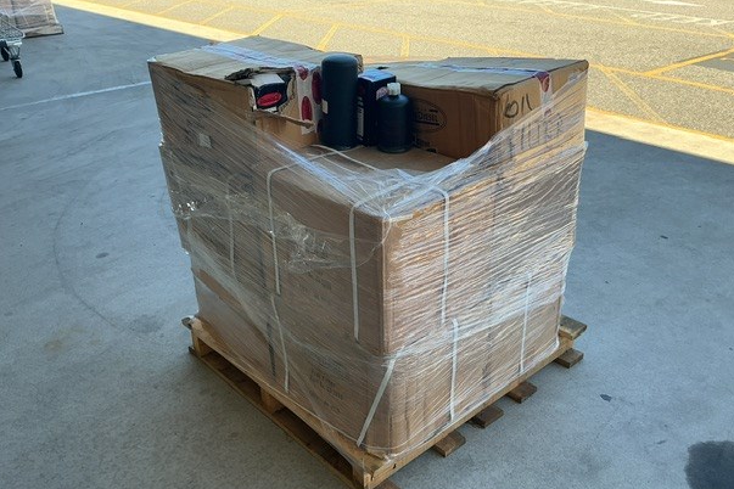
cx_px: 370
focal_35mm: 32
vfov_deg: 41.0
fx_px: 652
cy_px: 286
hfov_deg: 58.7
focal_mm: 3
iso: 25
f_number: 1.8
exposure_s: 1/270
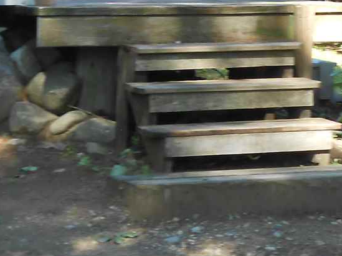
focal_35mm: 164
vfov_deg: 8.8
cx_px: 486
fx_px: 1621
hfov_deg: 11.6
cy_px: -163
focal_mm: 7.8
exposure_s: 1/40
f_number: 4.5
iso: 80
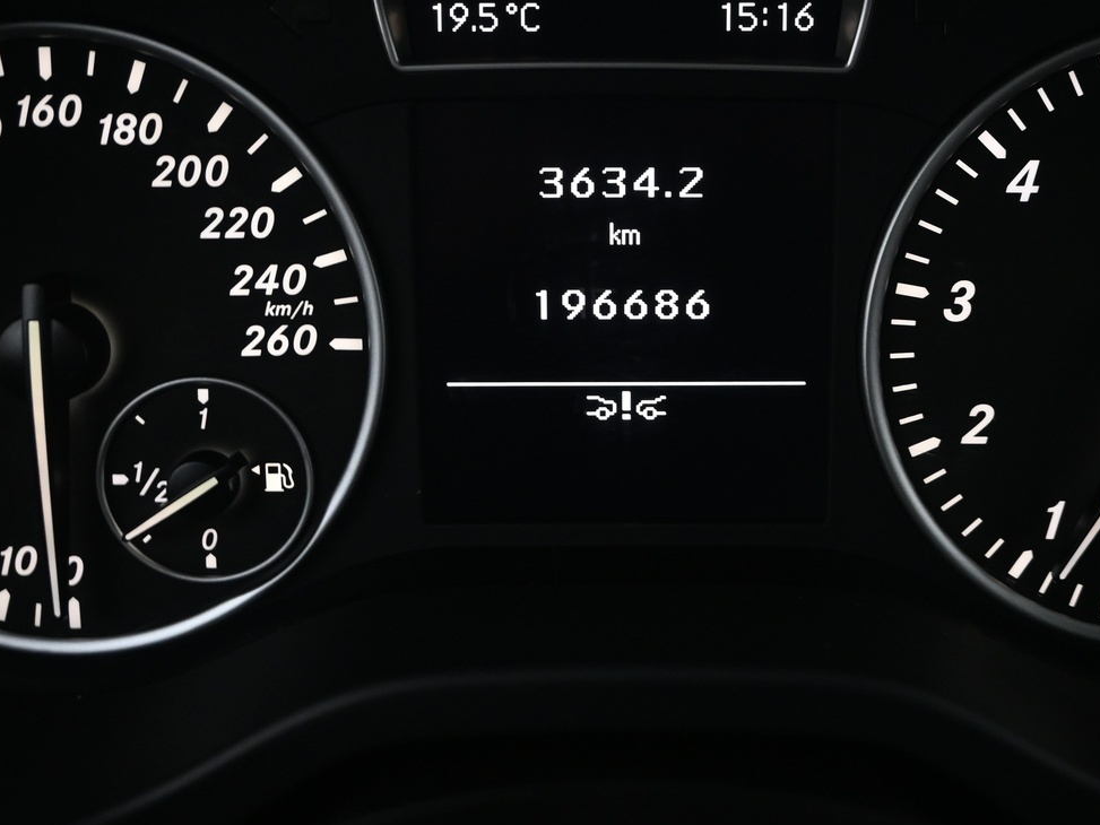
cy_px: 249
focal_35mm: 49
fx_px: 1564
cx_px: 635
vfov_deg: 29.3
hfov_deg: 38.7
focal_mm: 20.5
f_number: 3.8
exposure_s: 1/13
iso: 1600
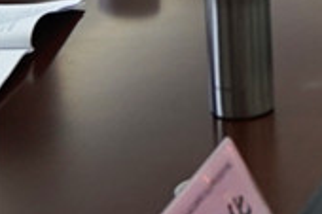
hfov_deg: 8.3
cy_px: -396
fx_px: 1894
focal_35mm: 212
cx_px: 941
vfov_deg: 6.0
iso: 1000
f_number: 4
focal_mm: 24
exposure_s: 1/160
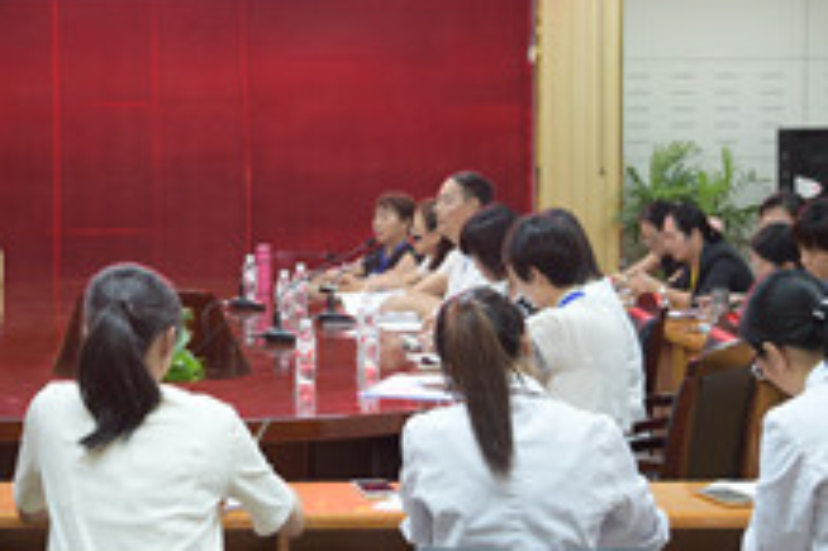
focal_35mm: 91
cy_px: 158
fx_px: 2091
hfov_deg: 21.9
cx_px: 76
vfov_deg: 15.0
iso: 1000
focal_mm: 31
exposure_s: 1/50
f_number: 4.5
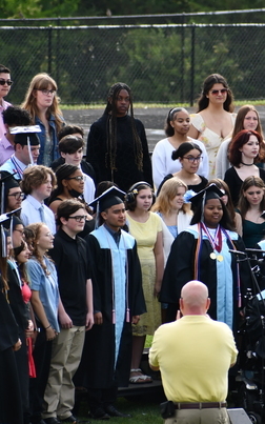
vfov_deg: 2.8
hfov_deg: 1.7
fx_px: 8756
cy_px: 186
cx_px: 202
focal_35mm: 758
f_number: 6
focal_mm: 250
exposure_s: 1/500
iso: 200
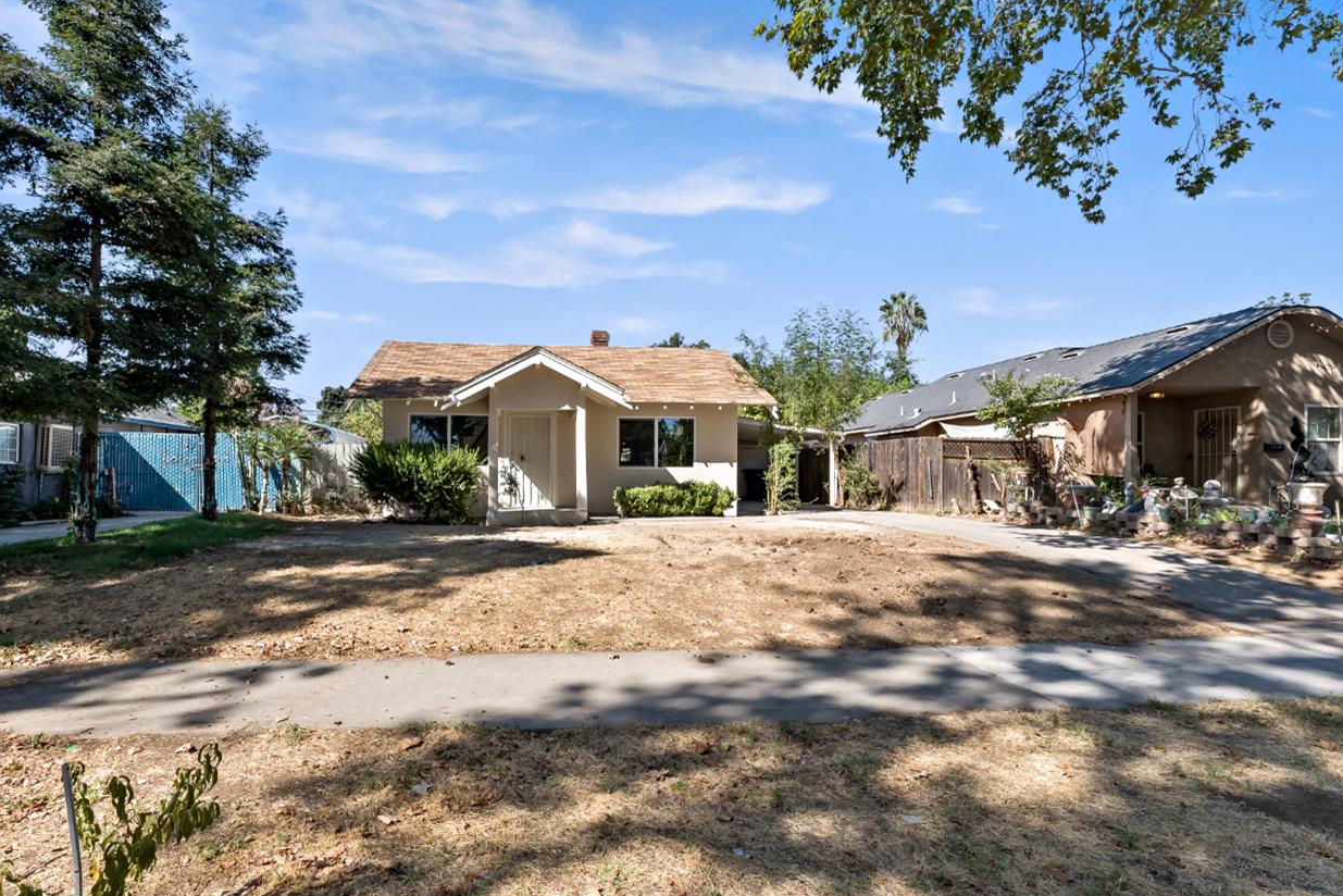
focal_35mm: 17
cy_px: 472
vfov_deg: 70.4
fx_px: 634
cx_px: 571
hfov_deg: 92.6
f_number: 10
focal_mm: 14
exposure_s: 1/160
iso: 80
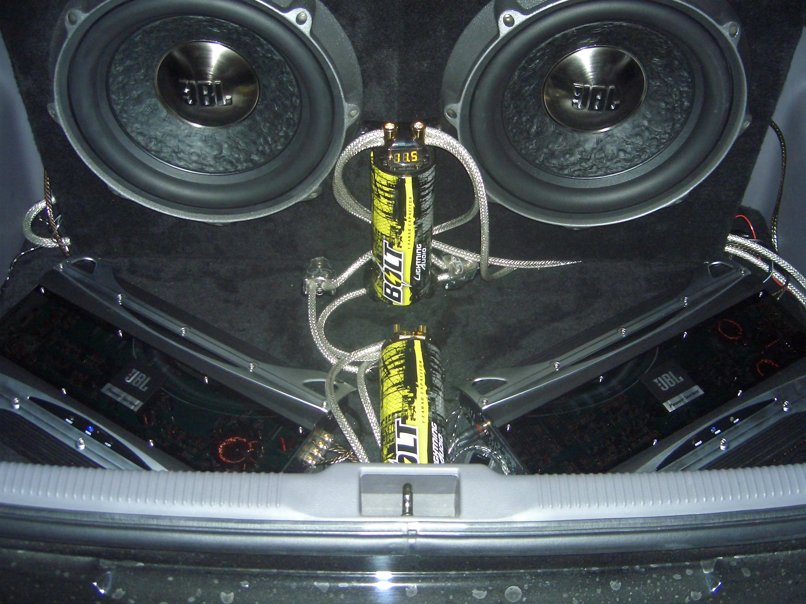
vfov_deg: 36.8
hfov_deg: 47.9
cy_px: 302
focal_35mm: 39
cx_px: 403
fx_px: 908
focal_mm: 8
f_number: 2.8
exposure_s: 1/60
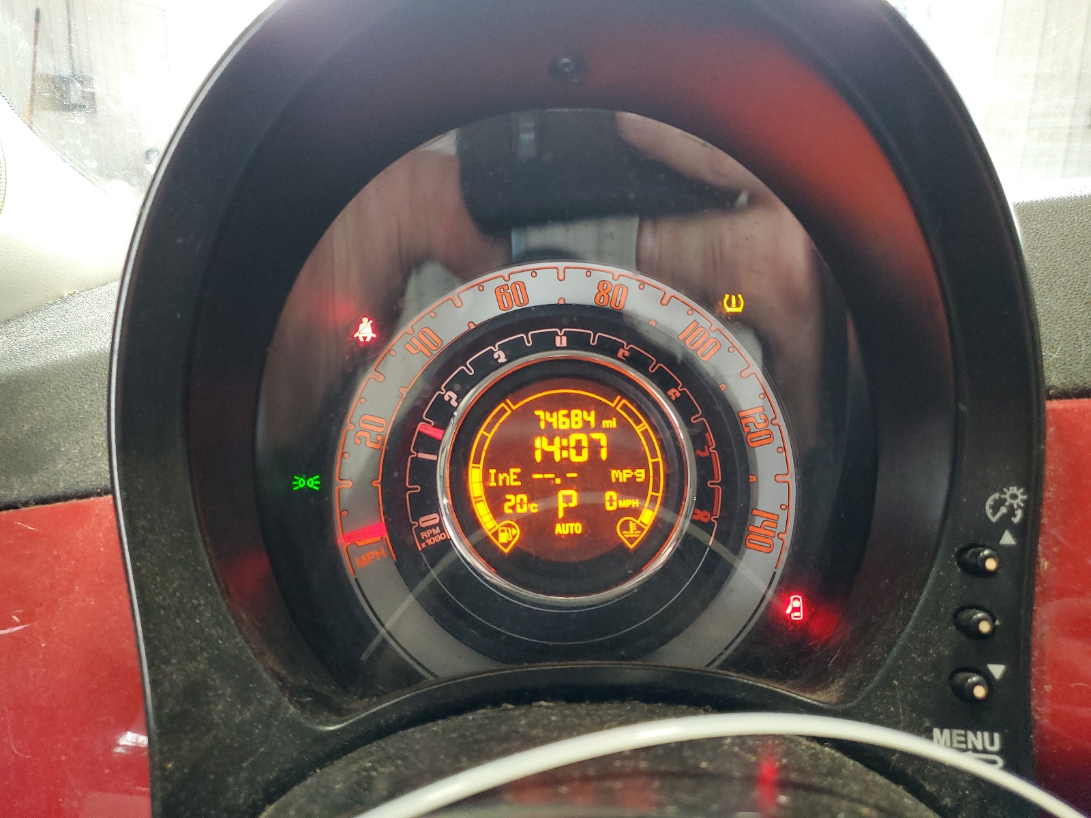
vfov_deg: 53.1
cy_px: 409
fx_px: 819
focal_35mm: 26
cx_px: 546
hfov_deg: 67.3
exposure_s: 1/60.2
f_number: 1.5
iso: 180
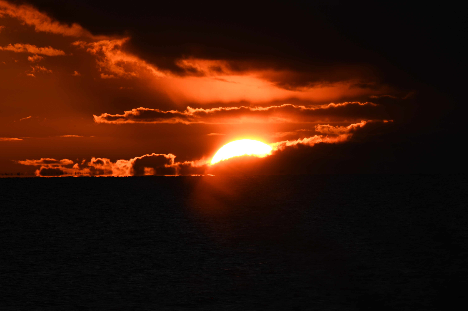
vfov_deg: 2.4
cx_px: 260
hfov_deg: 3.6
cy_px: 174
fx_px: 7496
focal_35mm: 577
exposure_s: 1/200
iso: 100
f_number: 20
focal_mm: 500
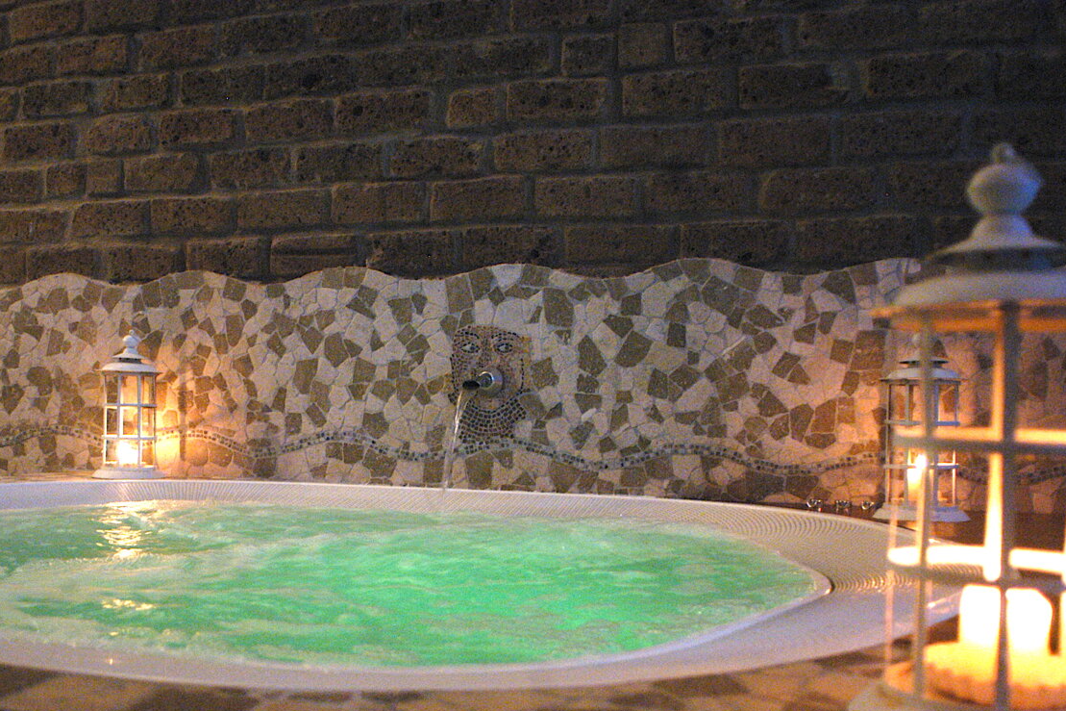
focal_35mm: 37
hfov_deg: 51.8
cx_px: 488
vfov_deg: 35.8
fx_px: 1095
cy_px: 422
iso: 1600
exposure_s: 1/30
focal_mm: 20
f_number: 2.8
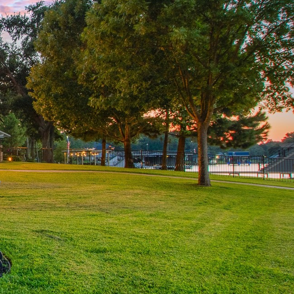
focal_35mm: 43
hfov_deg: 30.2
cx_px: -97
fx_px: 413
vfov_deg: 39.2
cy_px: 142
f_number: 9
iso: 100
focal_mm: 10
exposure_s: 4
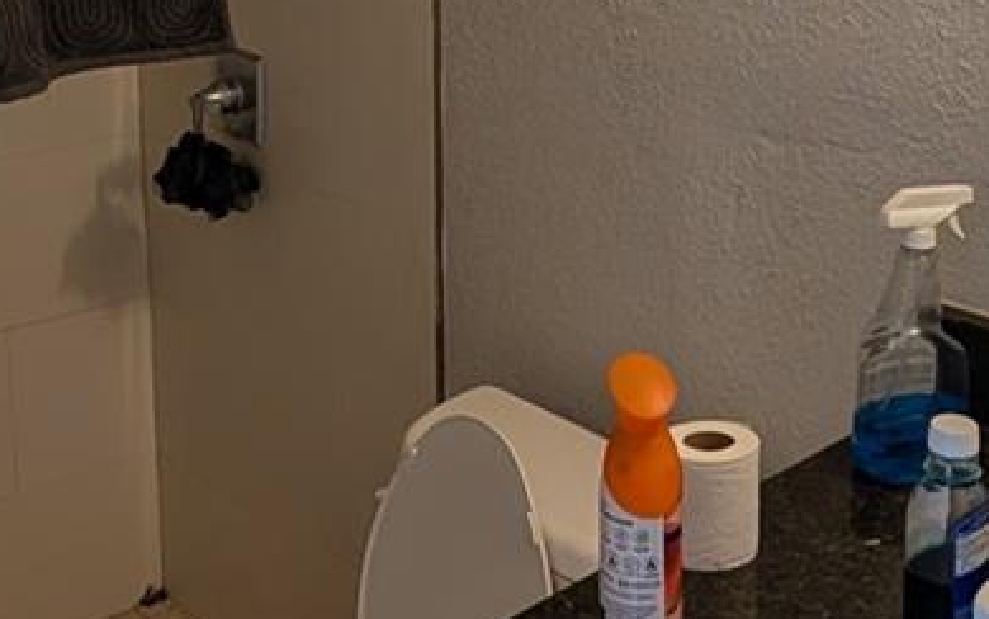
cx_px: 609
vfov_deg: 23.8
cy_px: 5
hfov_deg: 38.6
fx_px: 1402
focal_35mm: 52
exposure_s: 1/120
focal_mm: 2.02
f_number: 1.7
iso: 48
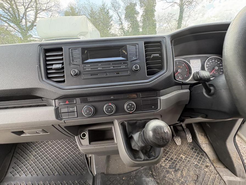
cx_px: 123
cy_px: 92
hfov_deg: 102.1
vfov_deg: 85.7
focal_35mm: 14
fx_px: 99
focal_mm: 2.22
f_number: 2.2
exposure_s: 1/99
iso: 160
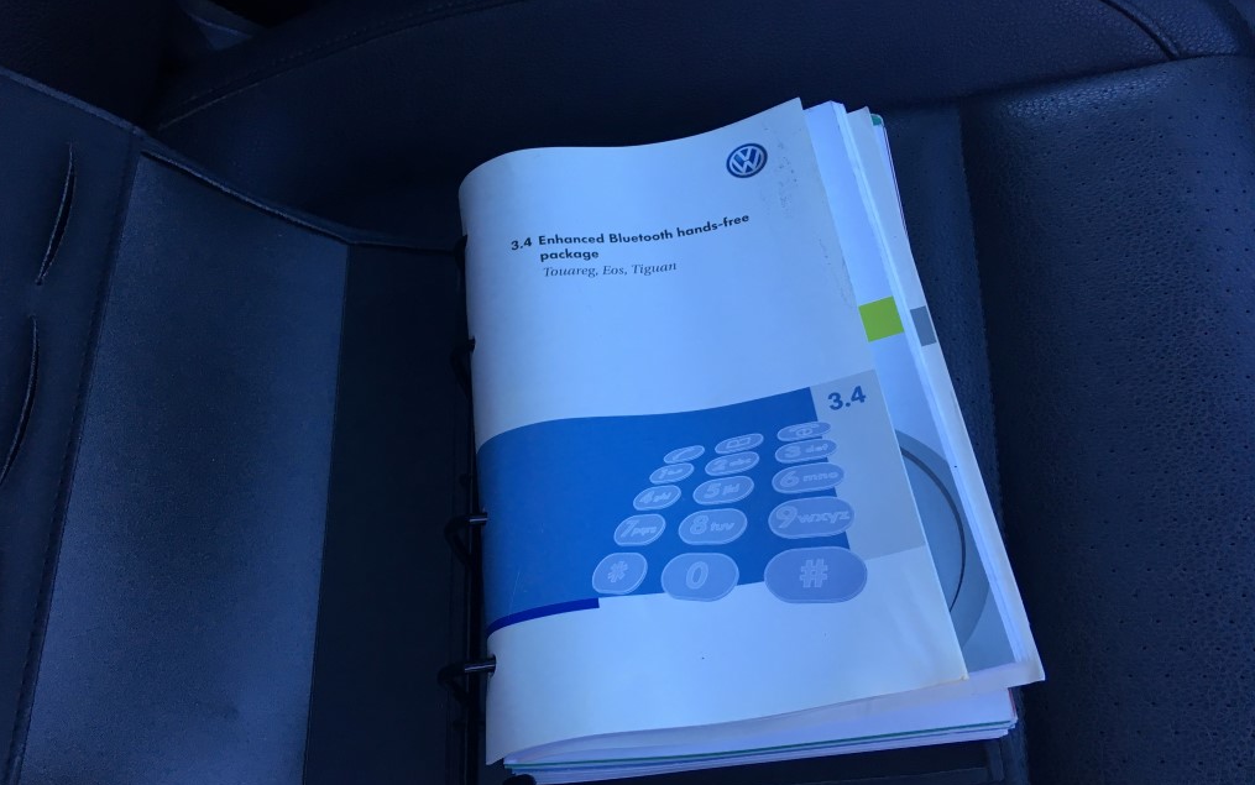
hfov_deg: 61.2
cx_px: 623
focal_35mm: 31
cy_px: 434
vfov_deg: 40.6
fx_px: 1061
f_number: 2.2
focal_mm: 4.15
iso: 25
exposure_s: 1/30
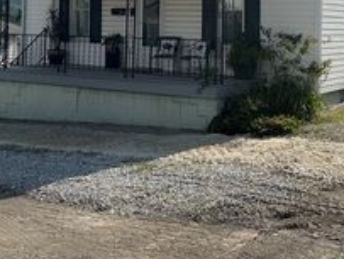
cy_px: 14
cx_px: 246
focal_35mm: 59
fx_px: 587
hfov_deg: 32.2
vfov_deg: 24.0
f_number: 1.78
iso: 80
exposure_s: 1/8929
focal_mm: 6.86
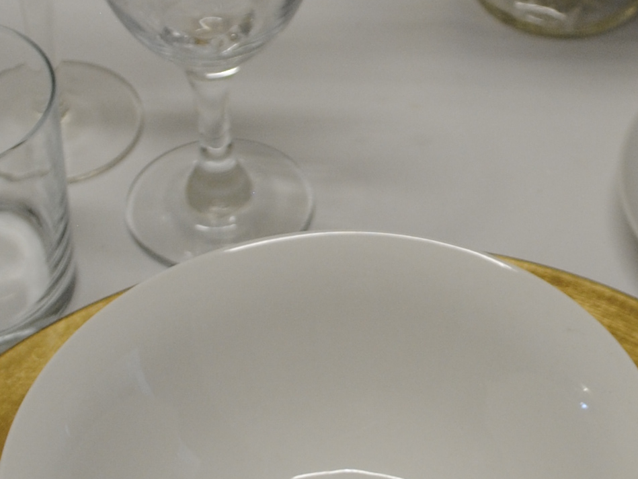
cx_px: 510
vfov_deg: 14.0
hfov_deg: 18.4
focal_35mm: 106
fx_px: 1954
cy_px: 205
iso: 200
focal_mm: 18
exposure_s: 1/50
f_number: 3.5
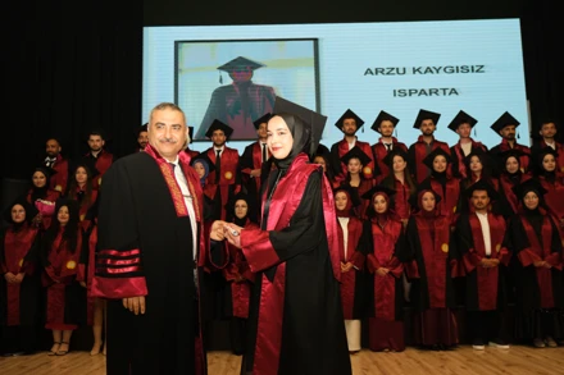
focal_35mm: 31
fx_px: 485
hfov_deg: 60.3
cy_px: 188
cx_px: 282
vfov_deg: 42.3
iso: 1250
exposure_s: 1/160
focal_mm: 20.6
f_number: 2.8
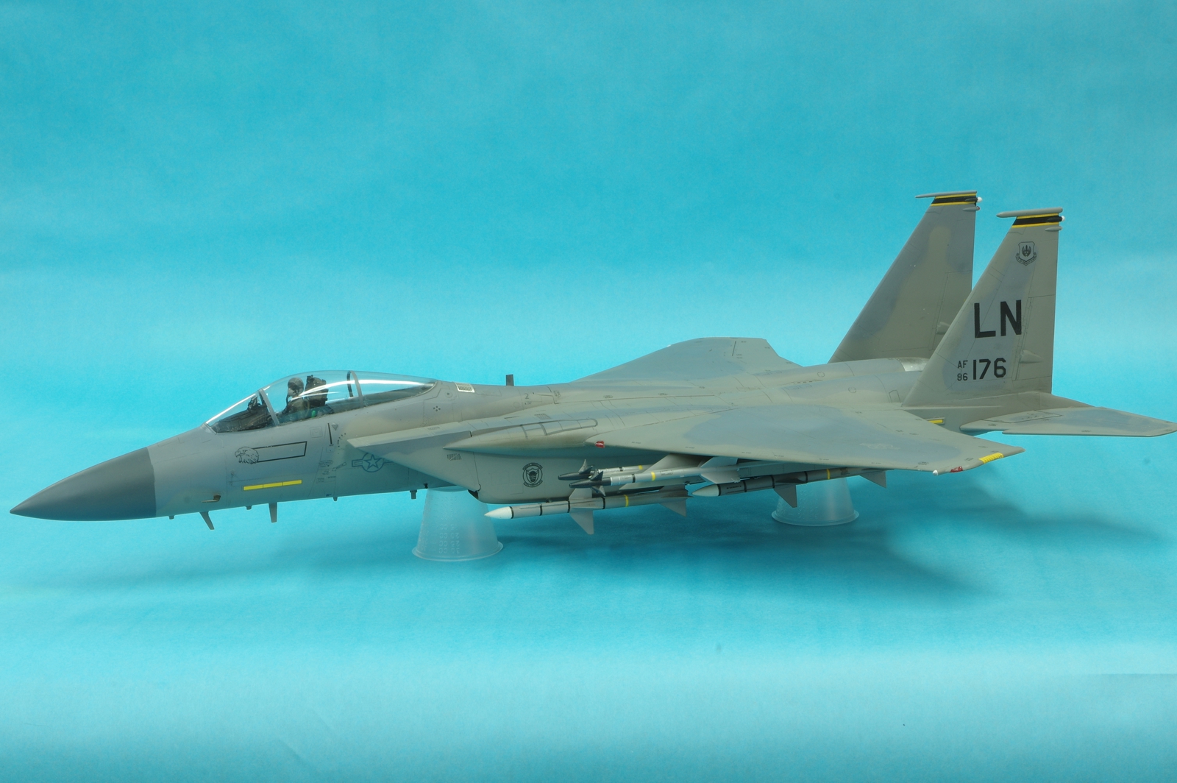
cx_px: 588
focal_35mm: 72
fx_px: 2352
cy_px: 392
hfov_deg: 28.1
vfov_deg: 18.9
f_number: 22
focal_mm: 48
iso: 100
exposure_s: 3
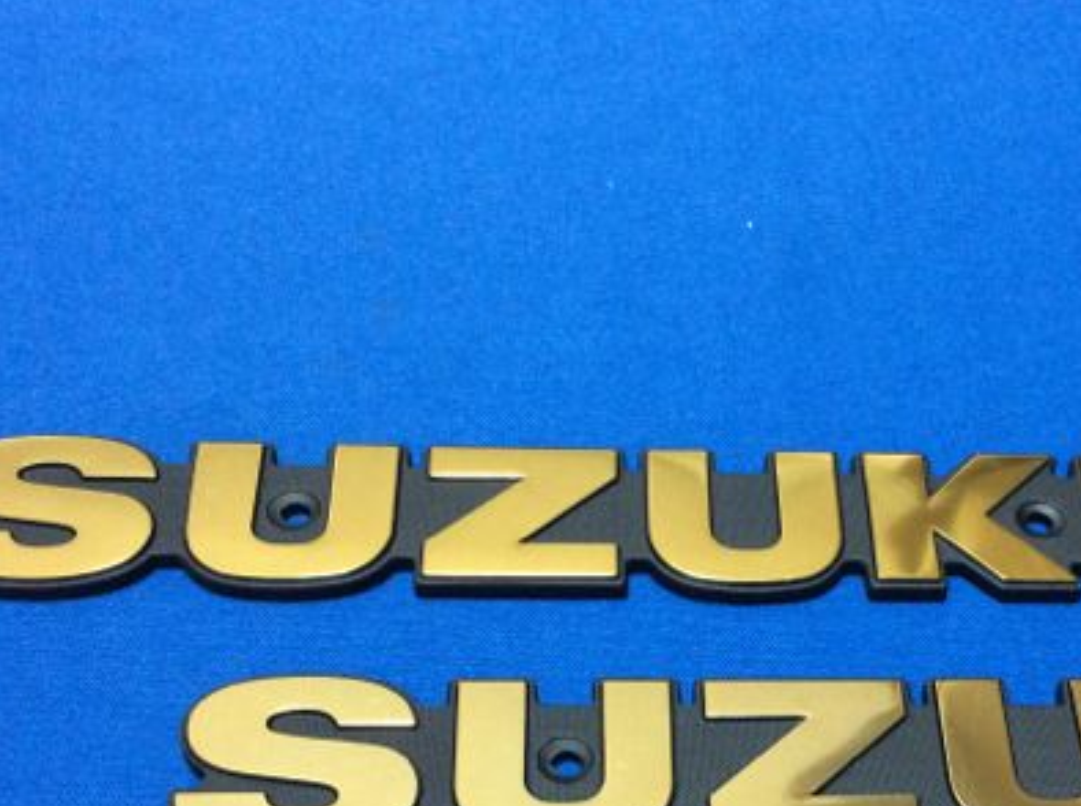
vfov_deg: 27.4
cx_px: 738
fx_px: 1621
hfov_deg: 36.4
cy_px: 647
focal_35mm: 52
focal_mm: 3.3
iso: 200
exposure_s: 1/24
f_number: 2.4
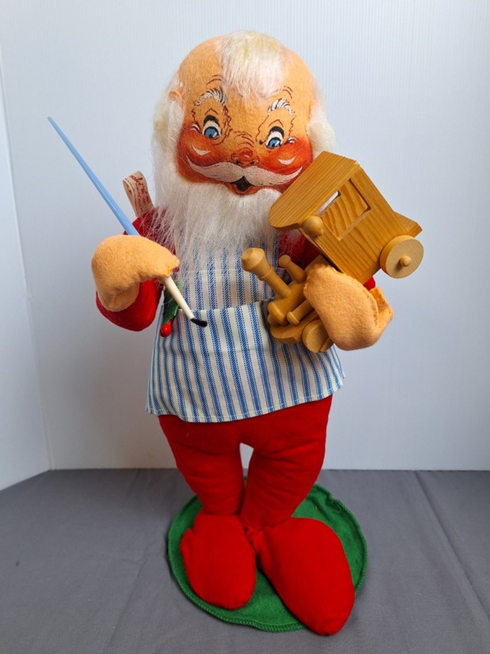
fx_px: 434
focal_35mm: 23
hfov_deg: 58.9
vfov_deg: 73.9
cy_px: 327
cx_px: 245
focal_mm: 5.54
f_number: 1.8
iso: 50
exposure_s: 1/40
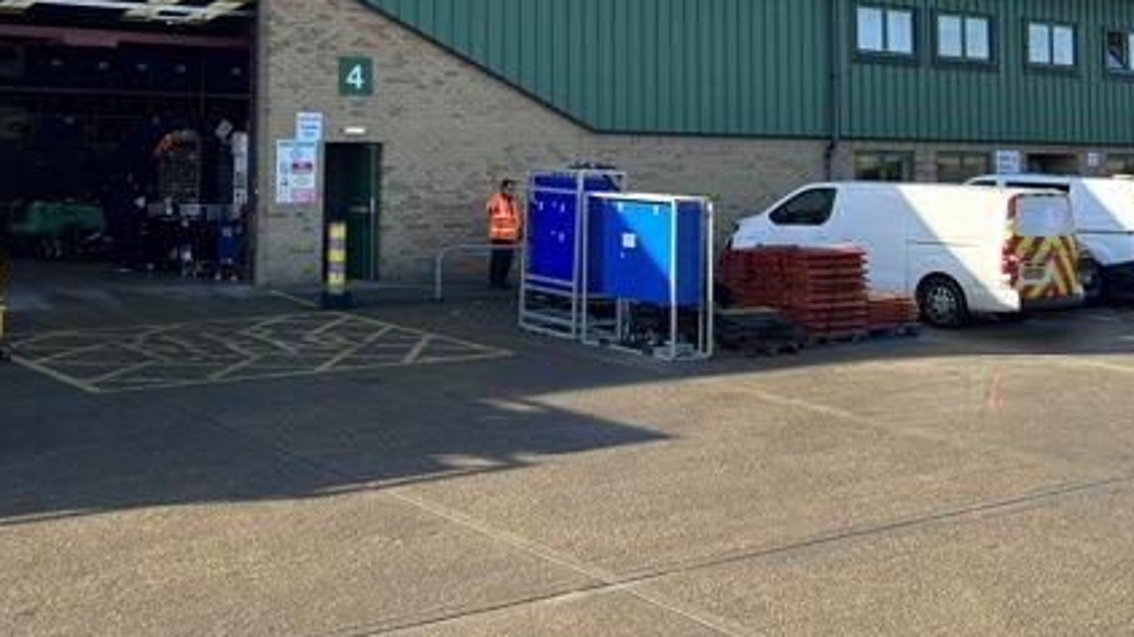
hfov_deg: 42.1
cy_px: 70
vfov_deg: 23.8
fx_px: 1473
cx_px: 543
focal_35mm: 49
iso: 50
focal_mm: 5.7
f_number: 1.5
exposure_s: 1/1597
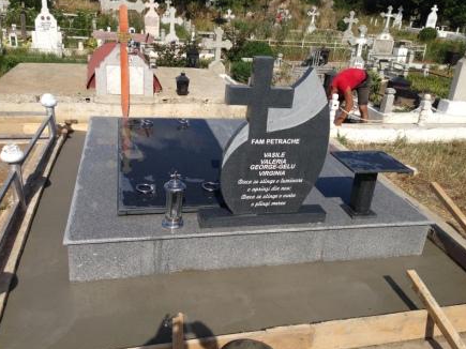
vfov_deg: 41.8
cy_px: 171
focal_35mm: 34
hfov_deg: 54.0
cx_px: 230
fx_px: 458
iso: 50
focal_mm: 4.12
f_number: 2.4
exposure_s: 1/2857
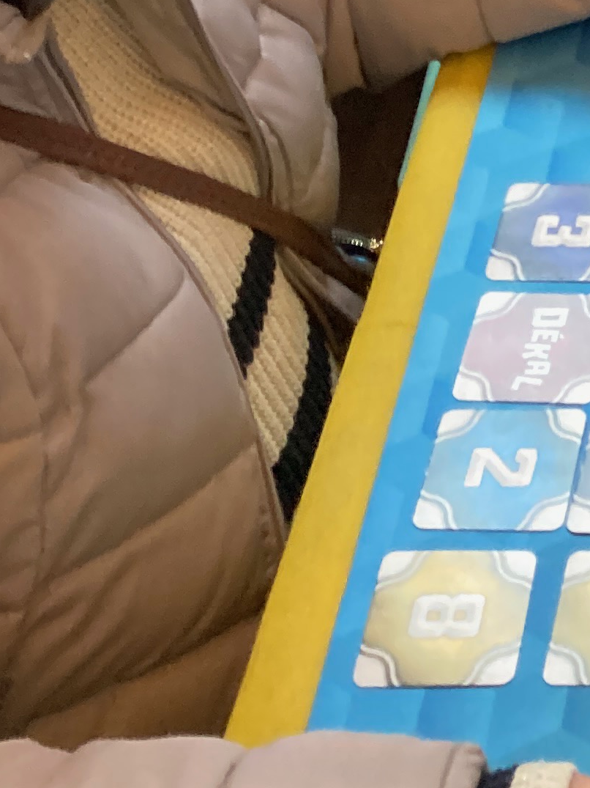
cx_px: 1091
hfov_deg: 12.7
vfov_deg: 17.6
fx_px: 2387
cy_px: -227
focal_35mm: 105
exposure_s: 1/59
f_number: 1.8
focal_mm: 3.99
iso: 200
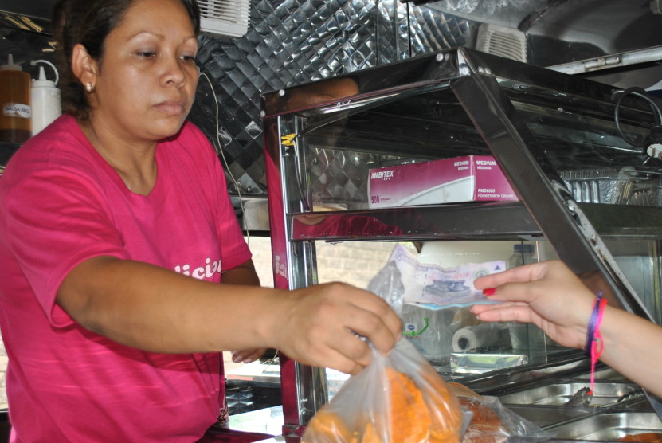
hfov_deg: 37.1
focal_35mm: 54
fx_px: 987
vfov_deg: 25.3
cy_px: 242
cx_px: 352
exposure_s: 1/60
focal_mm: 29
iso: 200
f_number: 4.5
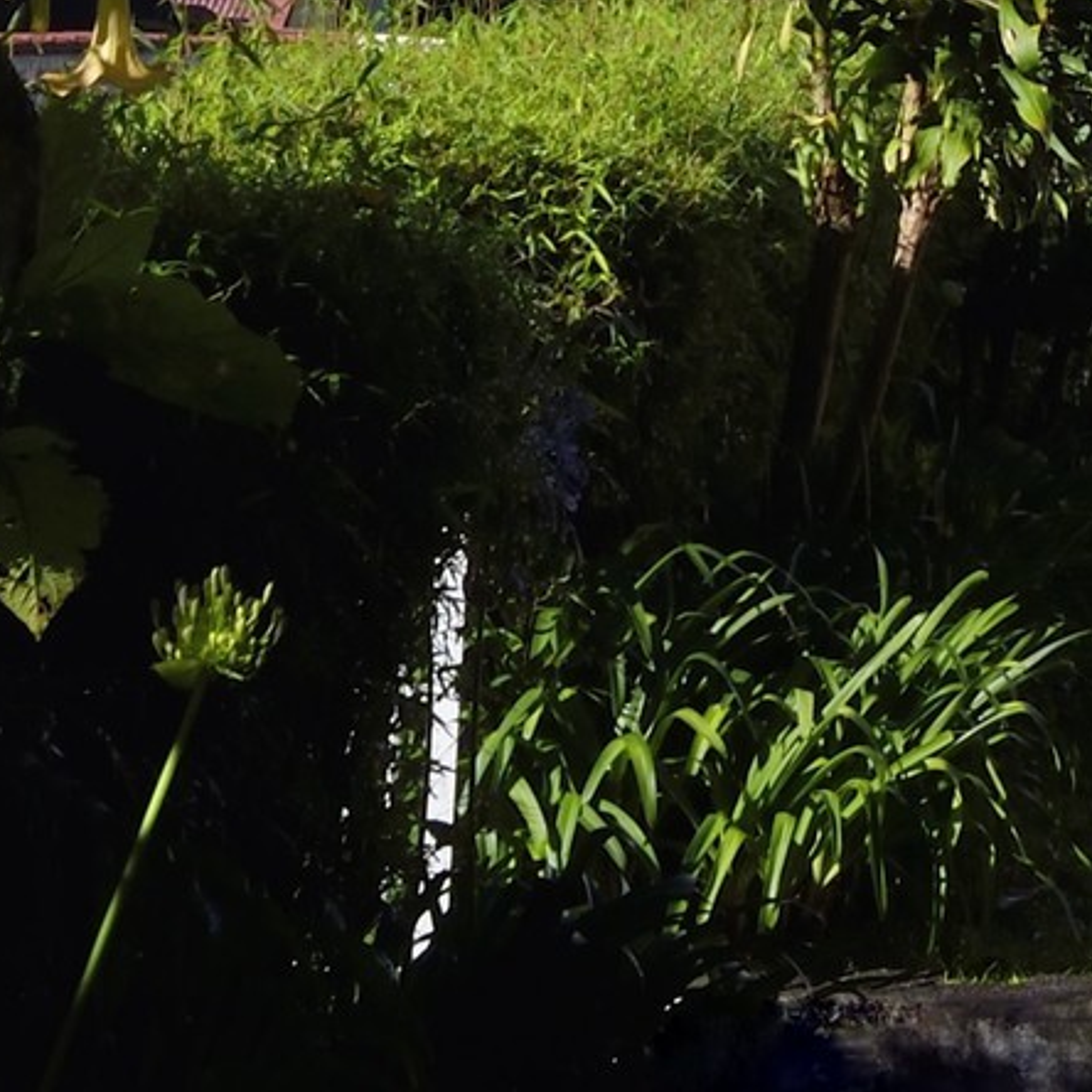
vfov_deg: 10.6
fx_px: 4925
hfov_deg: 12.1
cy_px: -1659
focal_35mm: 138
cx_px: 1579
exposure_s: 1/160
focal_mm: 30
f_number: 18
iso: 200
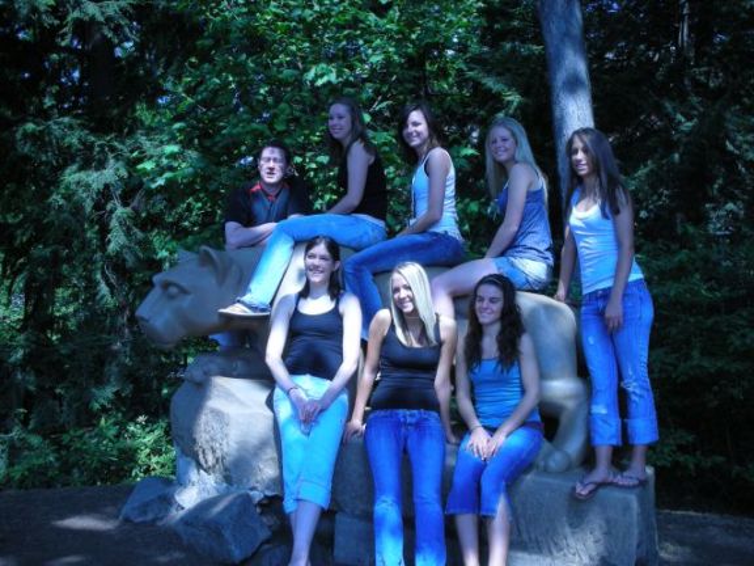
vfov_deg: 31.5
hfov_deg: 41.2
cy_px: 283
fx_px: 1002
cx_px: 377
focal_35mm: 46
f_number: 3.2
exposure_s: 1/254
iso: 50
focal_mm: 7.7
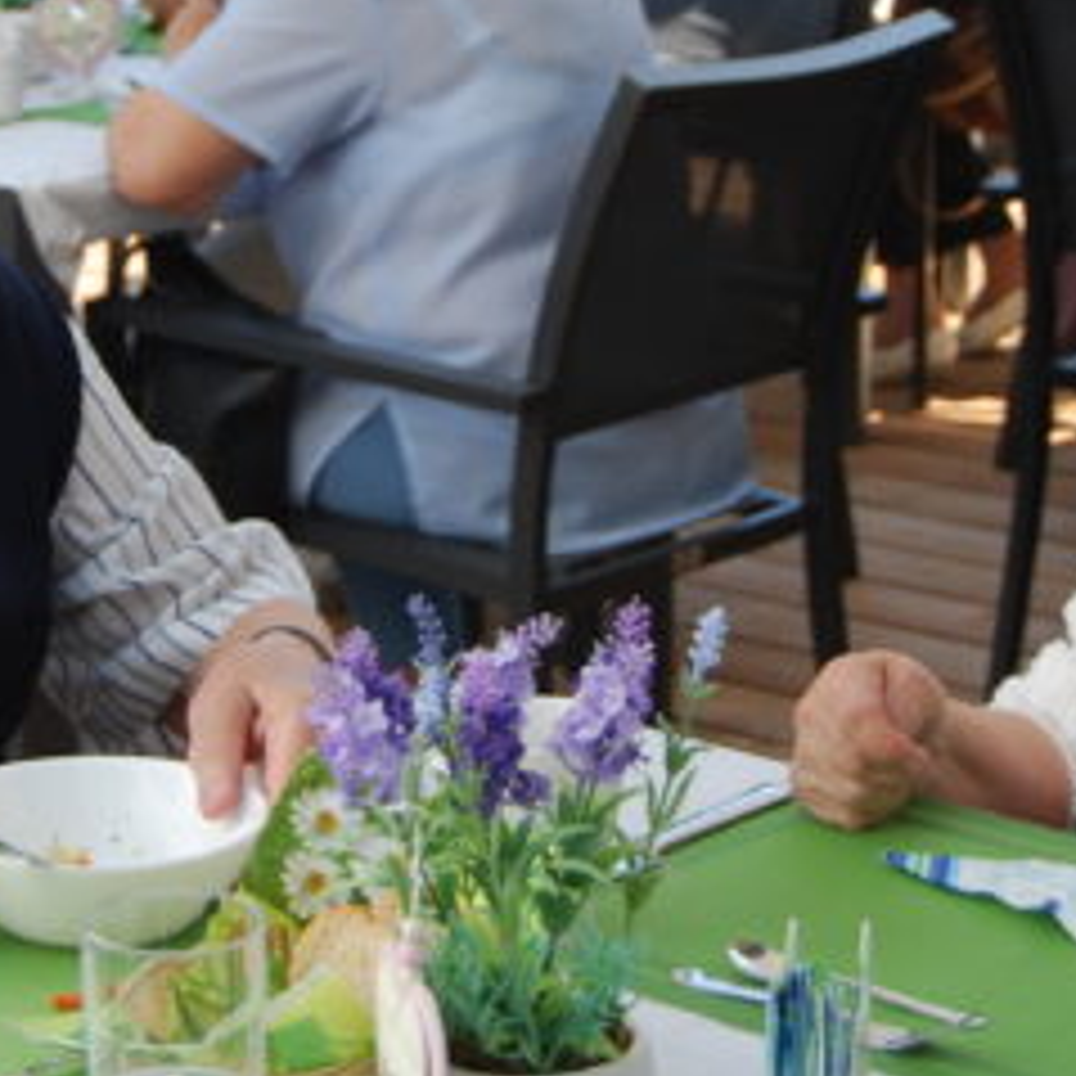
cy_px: 167
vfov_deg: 13.6
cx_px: 277
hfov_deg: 13.7
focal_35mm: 127
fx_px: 4466
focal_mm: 38
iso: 110
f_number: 5.6
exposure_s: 1/125
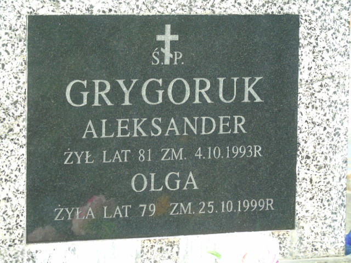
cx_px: 176
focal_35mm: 212
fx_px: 2150
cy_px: 132
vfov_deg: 7.0
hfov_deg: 9.3
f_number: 4.7
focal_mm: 38
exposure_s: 1/125
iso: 100
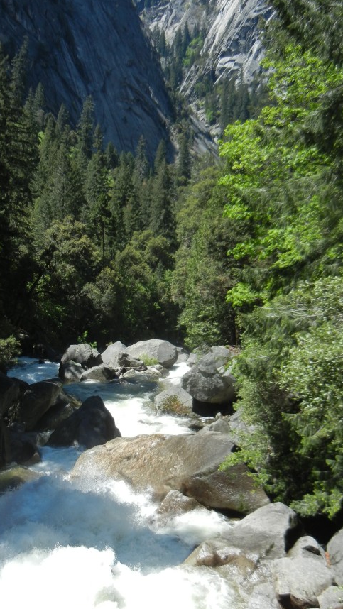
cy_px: 354
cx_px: 165
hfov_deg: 30.4
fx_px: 630
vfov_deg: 51.4
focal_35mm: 39
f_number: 3.5
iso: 160
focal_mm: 5.4
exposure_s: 1/844
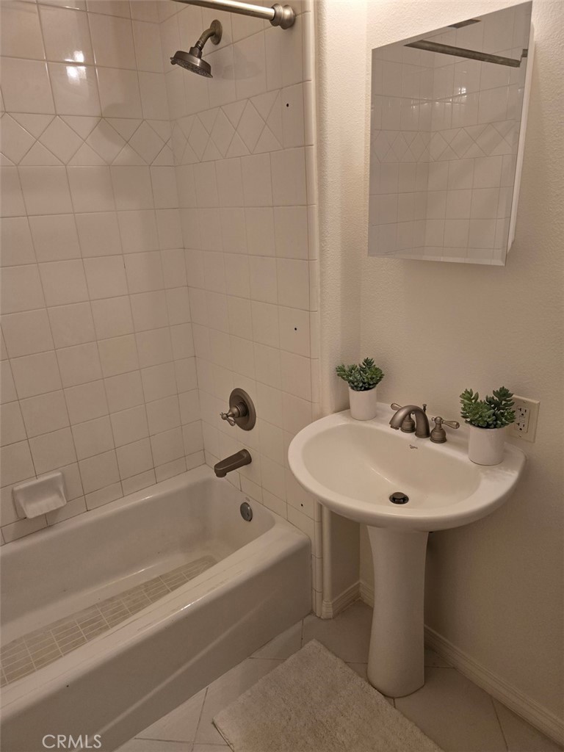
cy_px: 376
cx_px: 282
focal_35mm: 23
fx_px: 500
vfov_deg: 73.9
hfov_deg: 58.9
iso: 160
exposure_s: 1/120
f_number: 1.7
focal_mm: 6.3
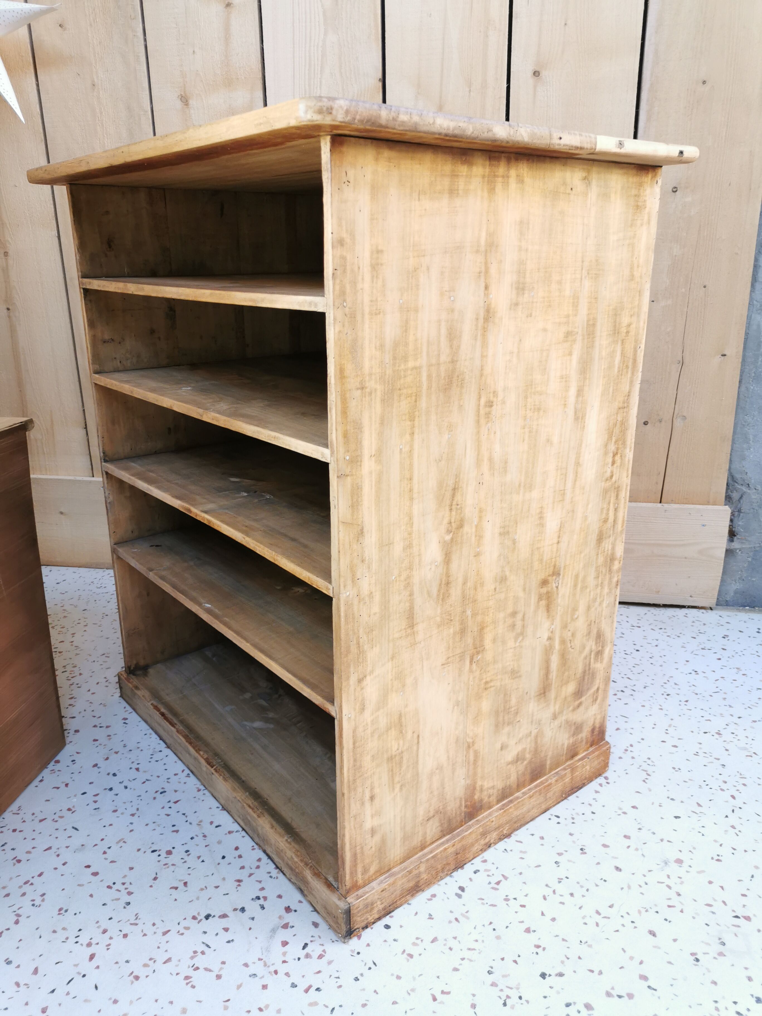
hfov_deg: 51.4
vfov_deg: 65.3
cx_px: 381
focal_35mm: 27
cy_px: 508
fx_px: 792
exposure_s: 1/50
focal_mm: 5.58
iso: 125
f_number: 1.8
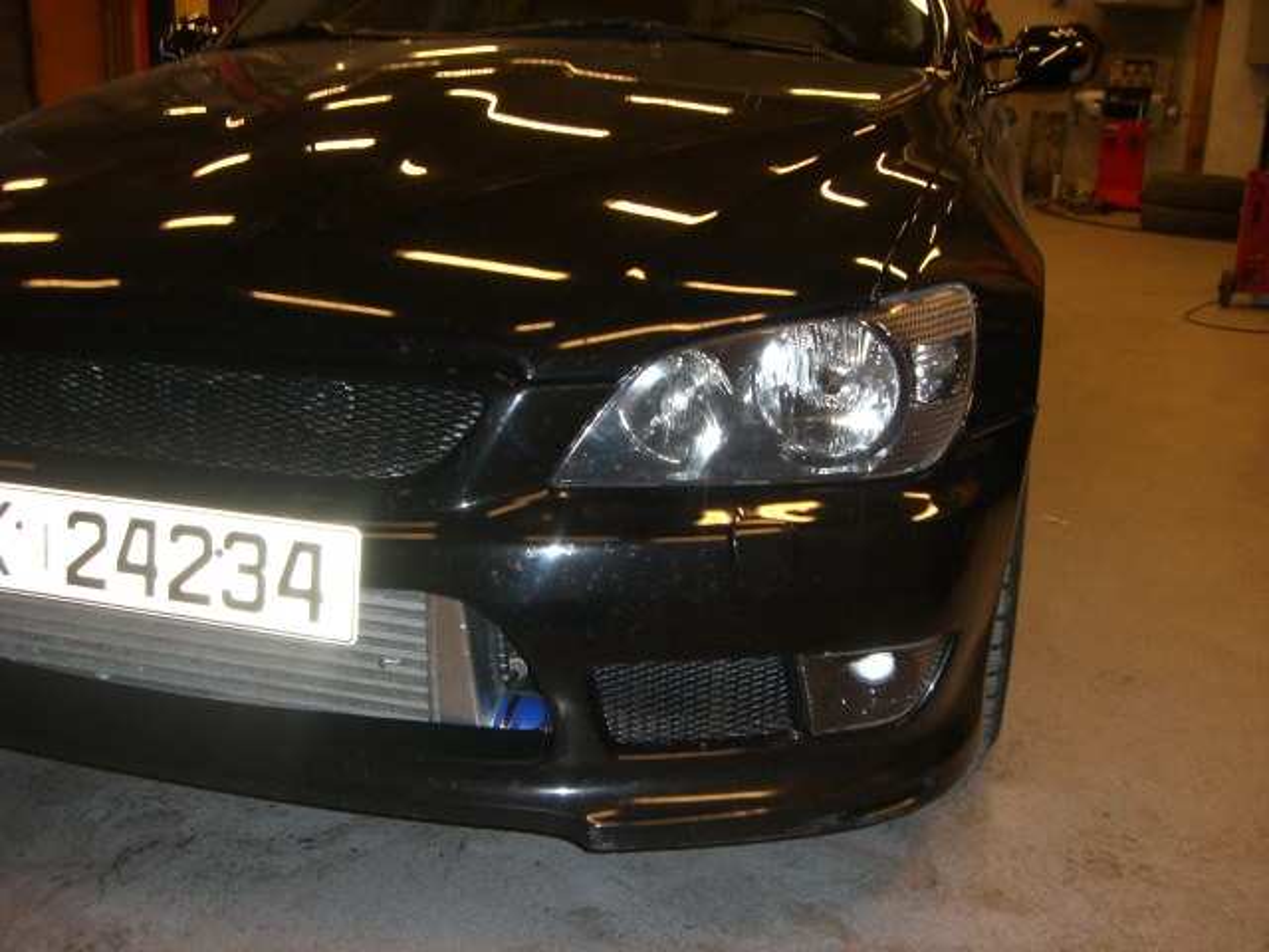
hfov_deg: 49.0
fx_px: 1393
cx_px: 634
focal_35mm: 38
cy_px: 476
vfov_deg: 37.7
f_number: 2.7
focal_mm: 6.2
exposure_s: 1/60
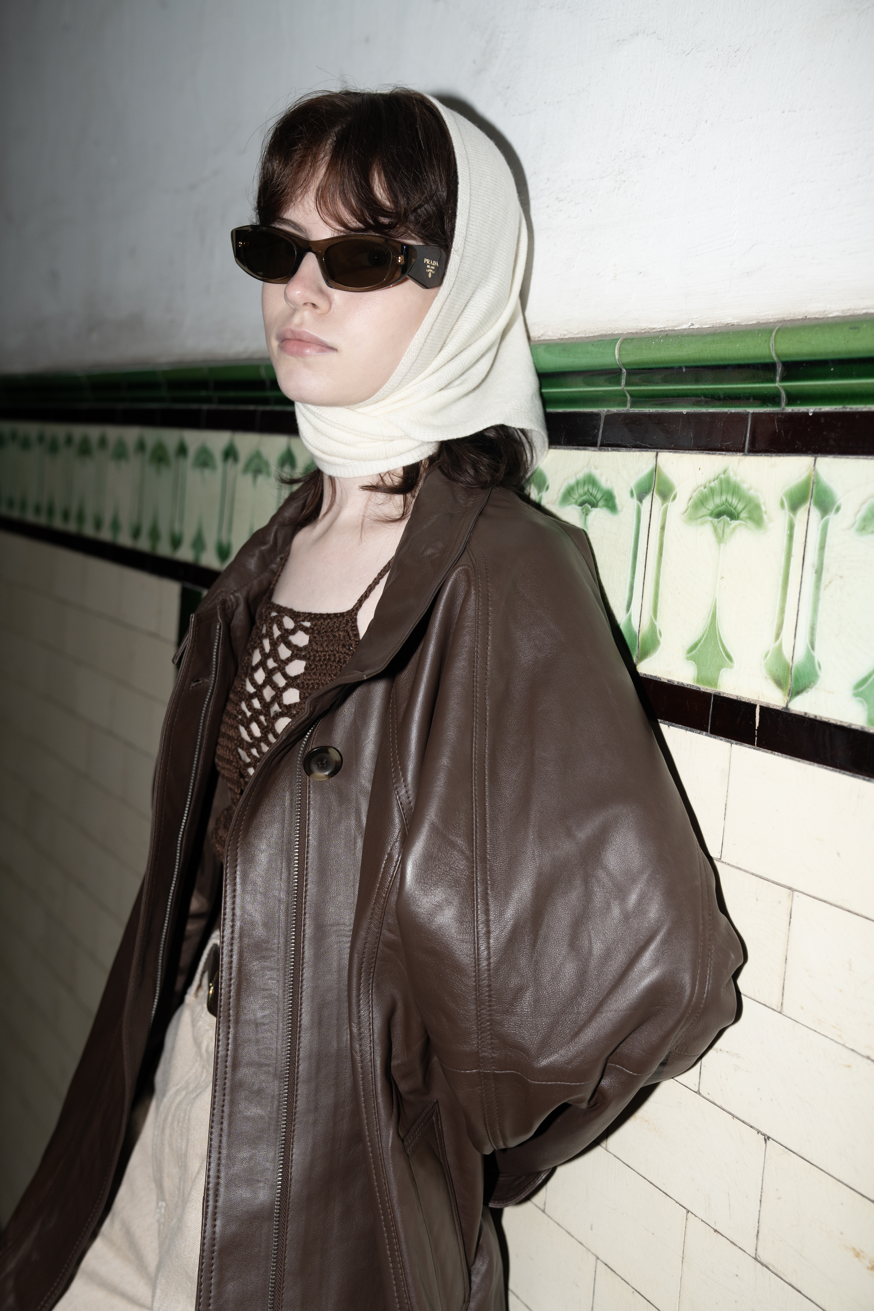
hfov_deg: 32.6
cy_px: 656
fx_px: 1493
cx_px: 437
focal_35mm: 41
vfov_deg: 47.4
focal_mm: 41
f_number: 4
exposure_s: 1/200
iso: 400
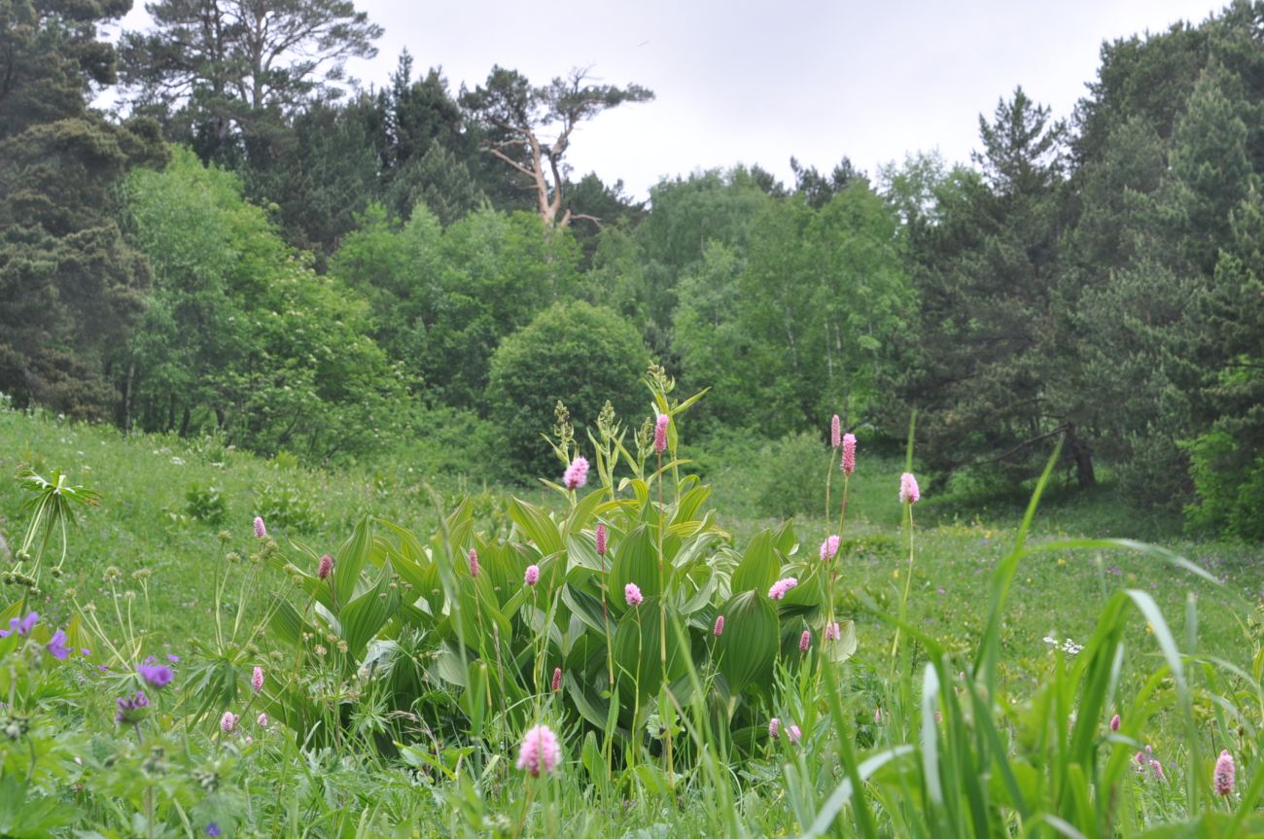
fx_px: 2525
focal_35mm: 72
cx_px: 632
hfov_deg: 28.1
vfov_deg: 18.9
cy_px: 420
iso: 320
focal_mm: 48
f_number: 8
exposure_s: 1/160
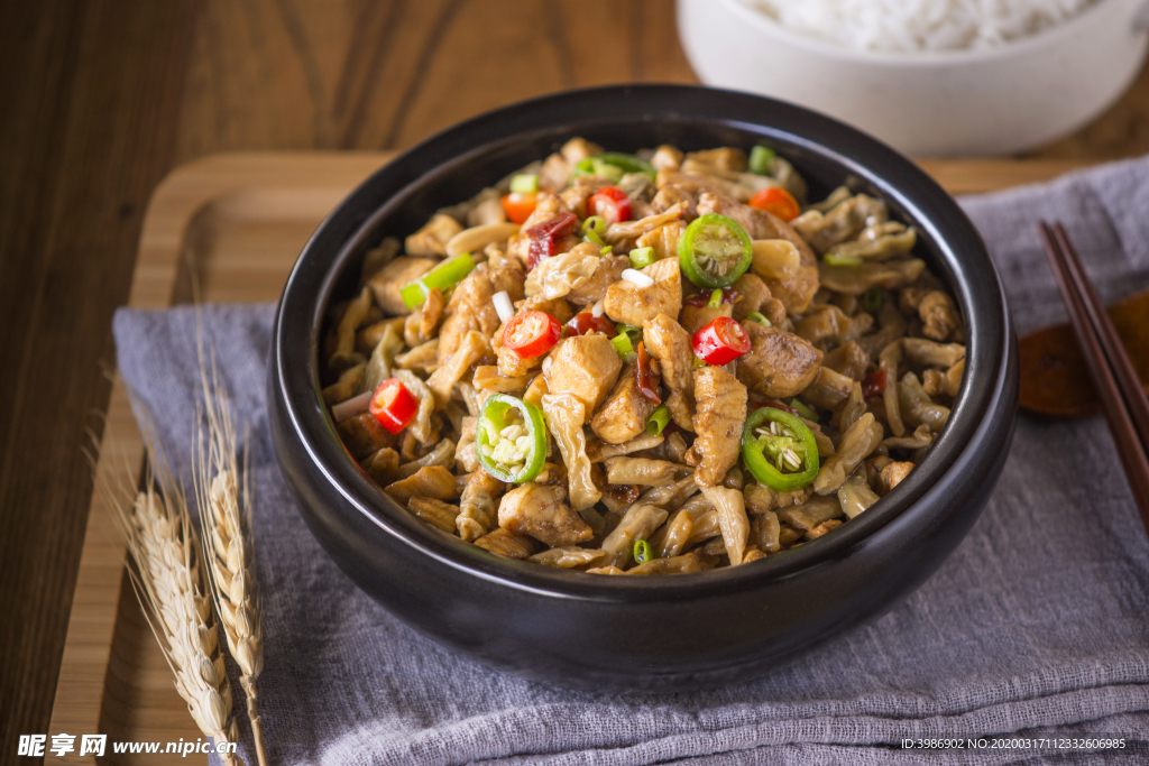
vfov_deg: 10.8
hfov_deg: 16.1
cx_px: 574
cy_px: 383
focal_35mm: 128
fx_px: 4070
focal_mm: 85
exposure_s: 1/60
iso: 250
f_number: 3.5
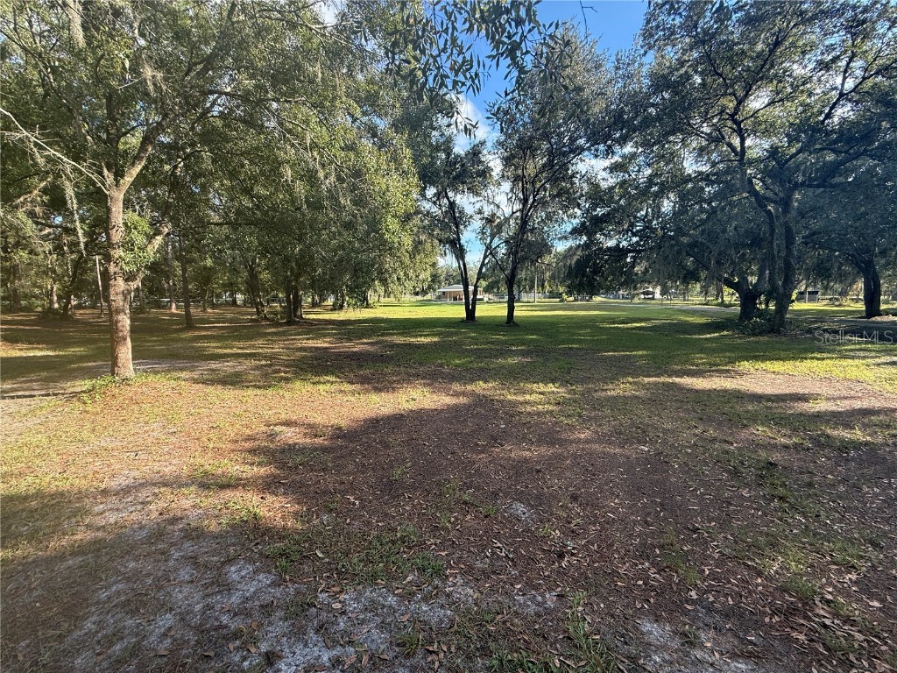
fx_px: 363
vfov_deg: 85.7
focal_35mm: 14
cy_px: 336
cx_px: 448
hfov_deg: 102.1
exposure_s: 1/390
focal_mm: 2.22
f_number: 2.2
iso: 64
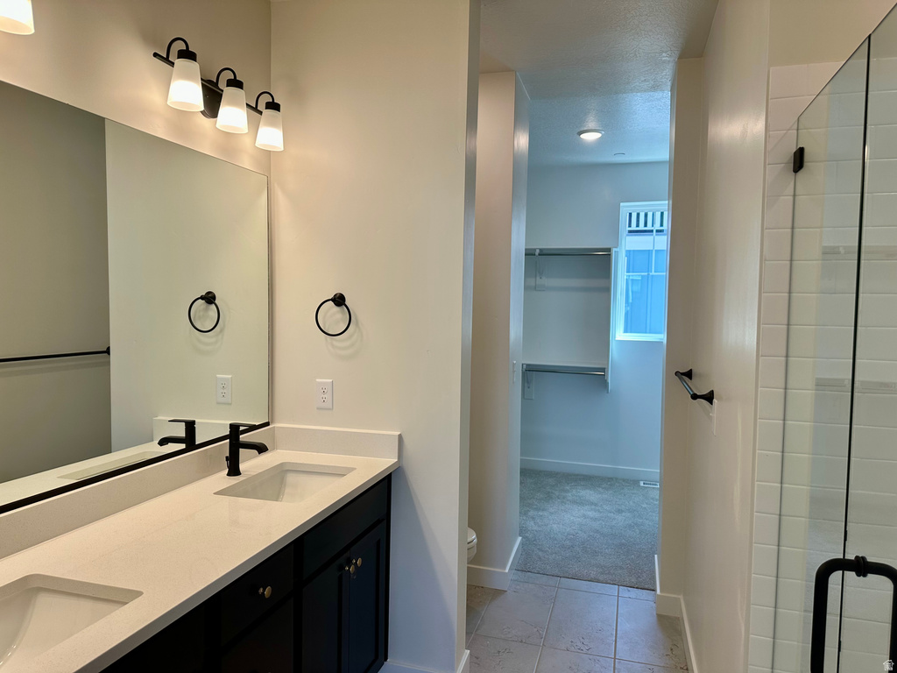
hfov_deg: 71.6
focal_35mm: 24
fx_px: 622
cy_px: 336
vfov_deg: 56.8
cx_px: 448
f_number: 1.78
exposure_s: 1/295
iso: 80
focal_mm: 6.86
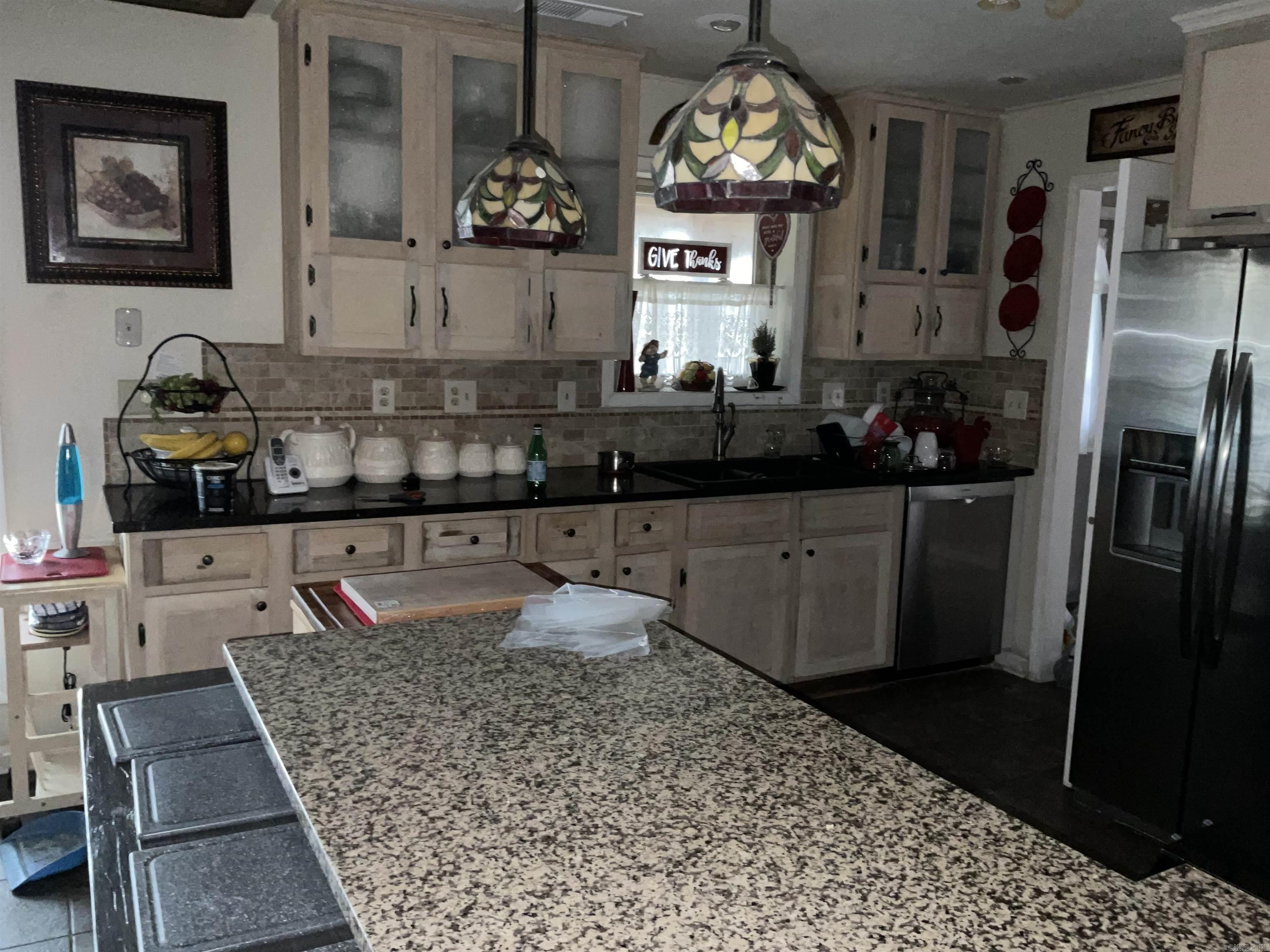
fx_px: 1064
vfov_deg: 48.2
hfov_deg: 61.7
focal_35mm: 29
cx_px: 635
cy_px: 476
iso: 125
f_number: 1.8
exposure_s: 1/21
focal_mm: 3
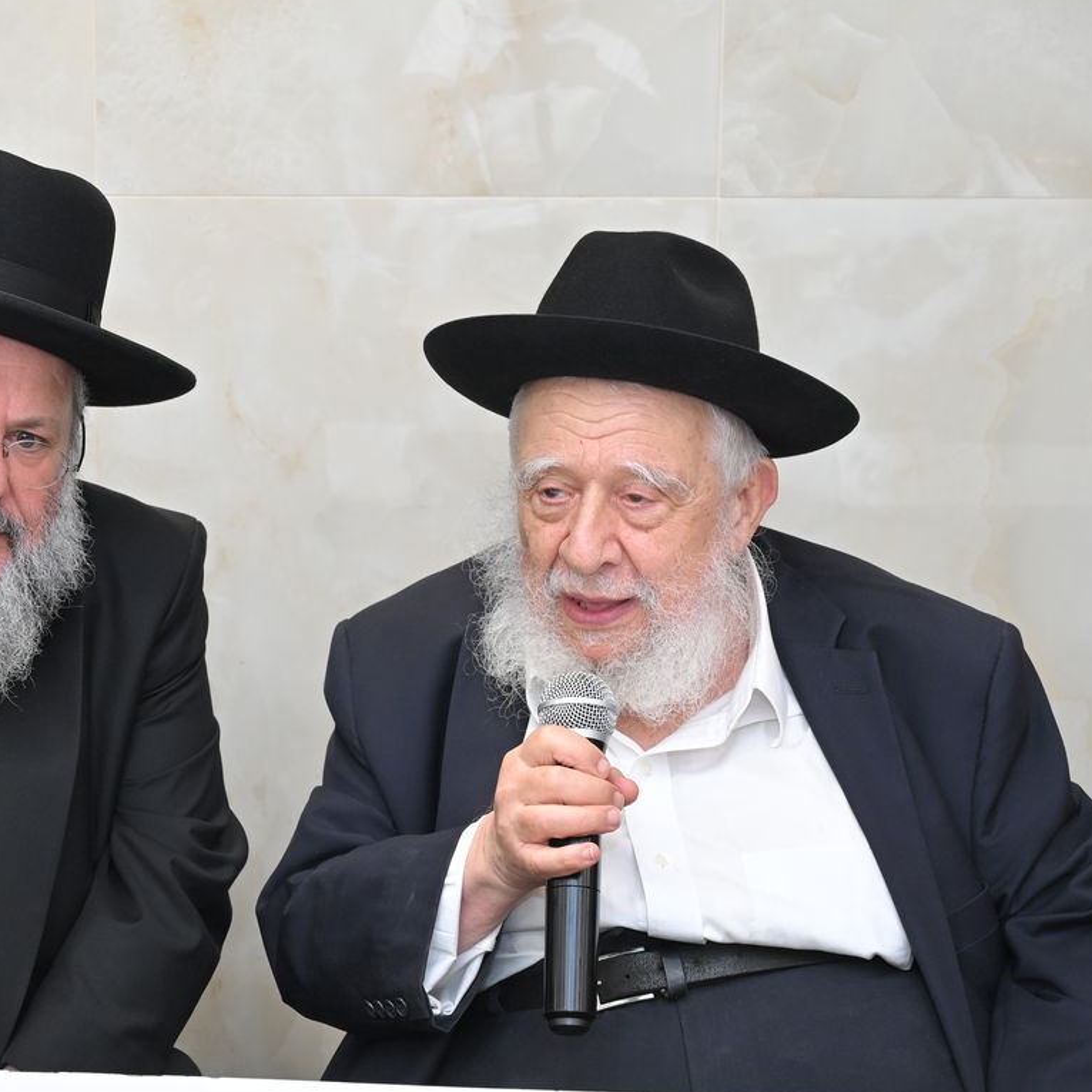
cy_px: 602
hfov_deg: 22.6
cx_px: 331
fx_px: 2712
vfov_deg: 22.8
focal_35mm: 76
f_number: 5.6
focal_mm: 49
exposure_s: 1/200
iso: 2500
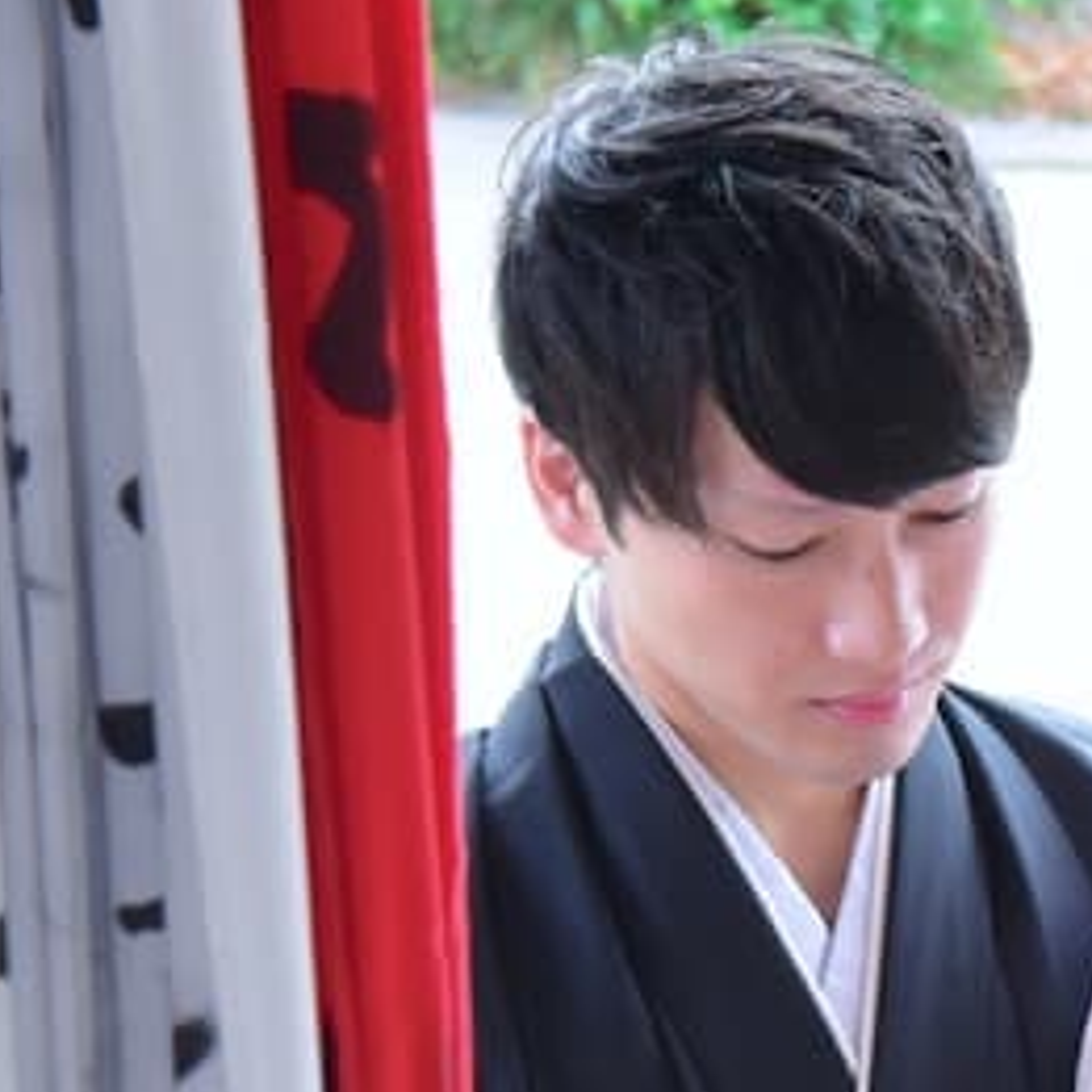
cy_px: 860
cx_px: 975
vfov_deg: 6.4
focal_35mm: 272
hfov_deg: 6.4
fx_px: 9708
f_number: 7.1
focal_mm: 58
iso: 2000
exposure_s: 1/200
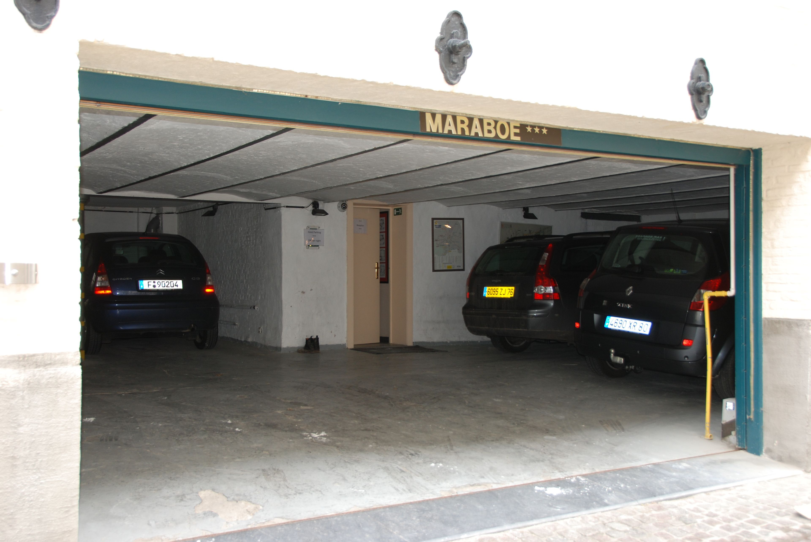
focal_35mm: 40
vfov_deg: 33.1
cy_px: 271
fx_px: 913
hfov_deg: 47.9
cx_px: 406
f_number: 4
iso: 200
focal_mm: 27
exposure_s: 1/60
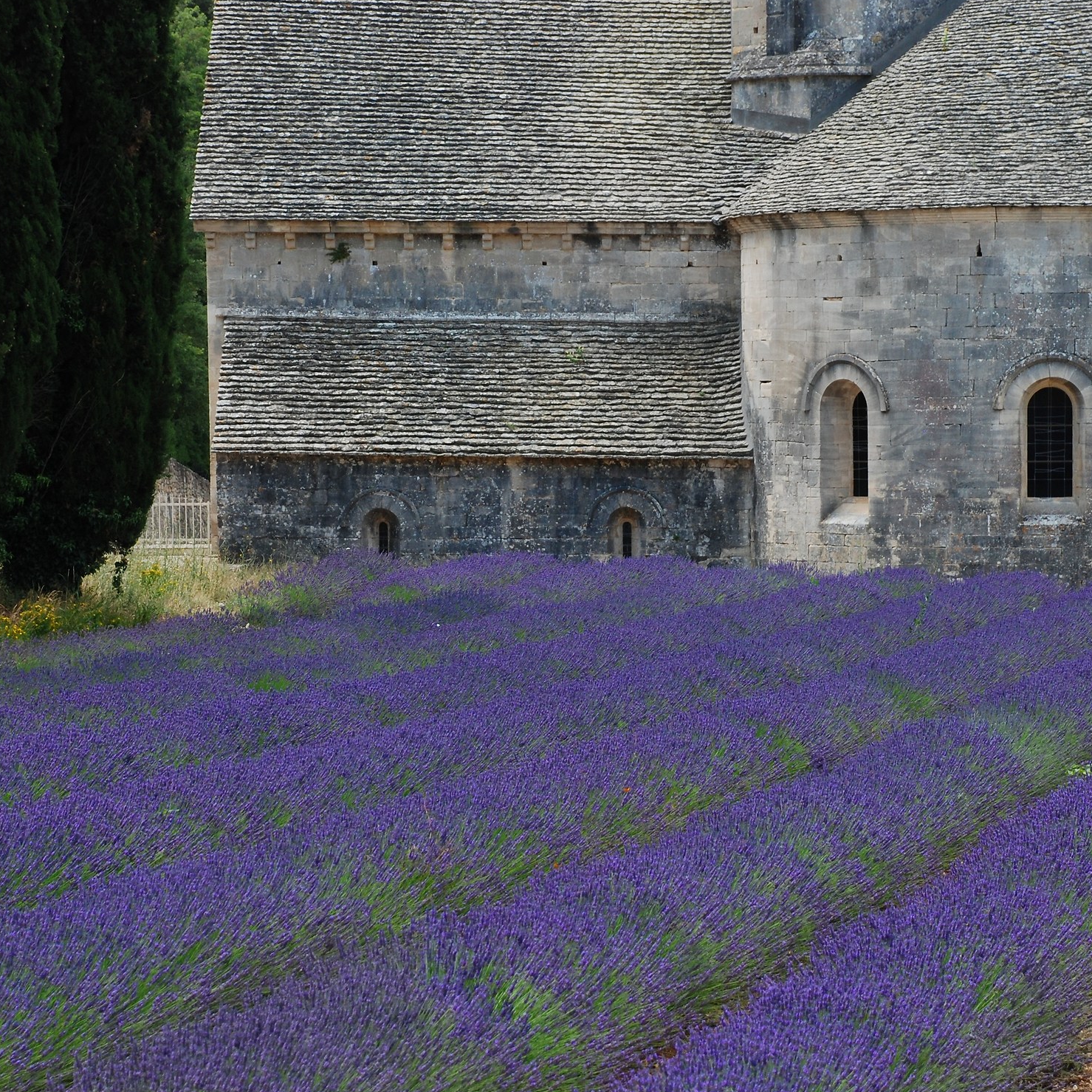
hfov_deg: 12.0
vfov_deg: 12.0
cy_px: 550
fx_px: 5175
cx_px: 668
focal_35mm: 145
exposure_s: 1/250
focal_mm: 70
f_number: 5.6
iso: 200
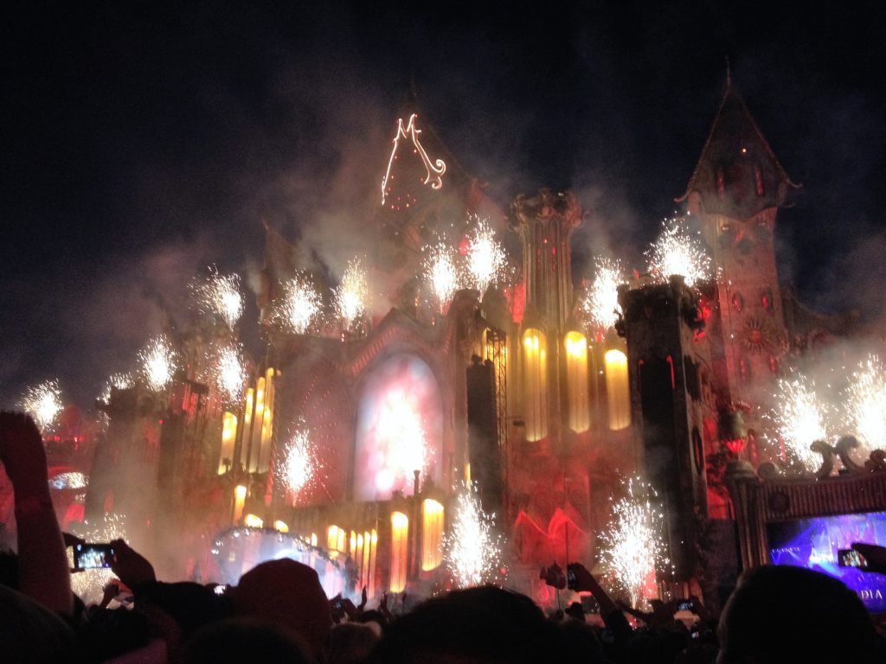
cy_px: 332
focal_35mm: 35
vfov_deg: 40.7
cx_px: 443
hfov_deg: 52.6
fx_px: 896
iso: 250
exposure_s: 1/20
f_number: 2.4
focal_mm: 4.28
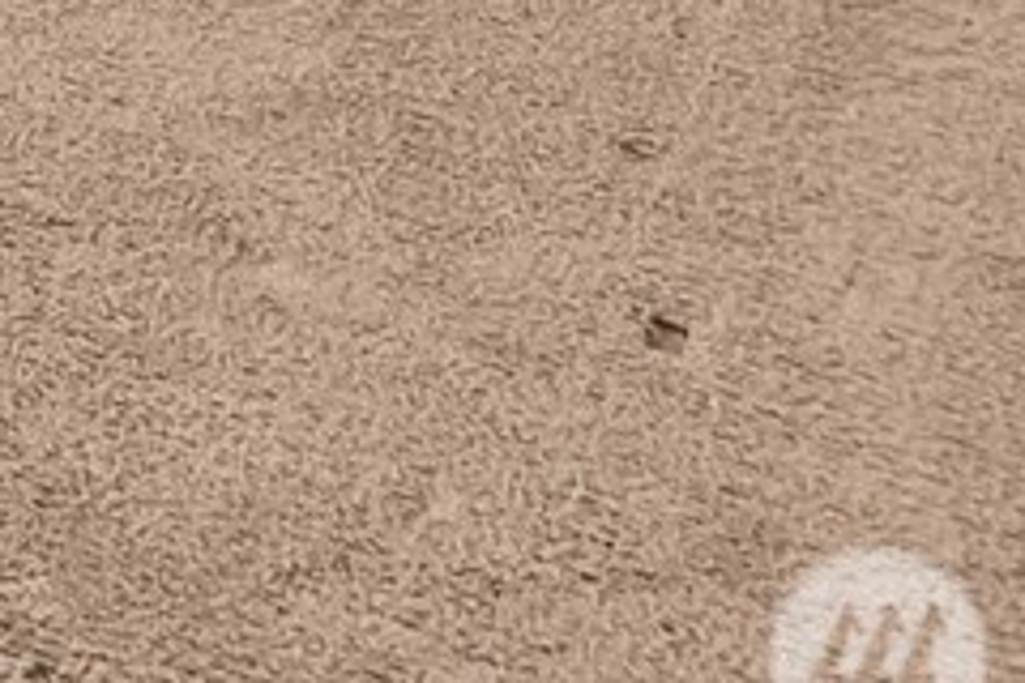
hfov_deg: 12.6
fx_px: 2619
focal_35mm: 92
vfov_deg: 9.7
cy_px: -1597
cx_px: -1809
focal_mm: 13
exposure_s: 1/3
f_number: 7.1
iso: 1000
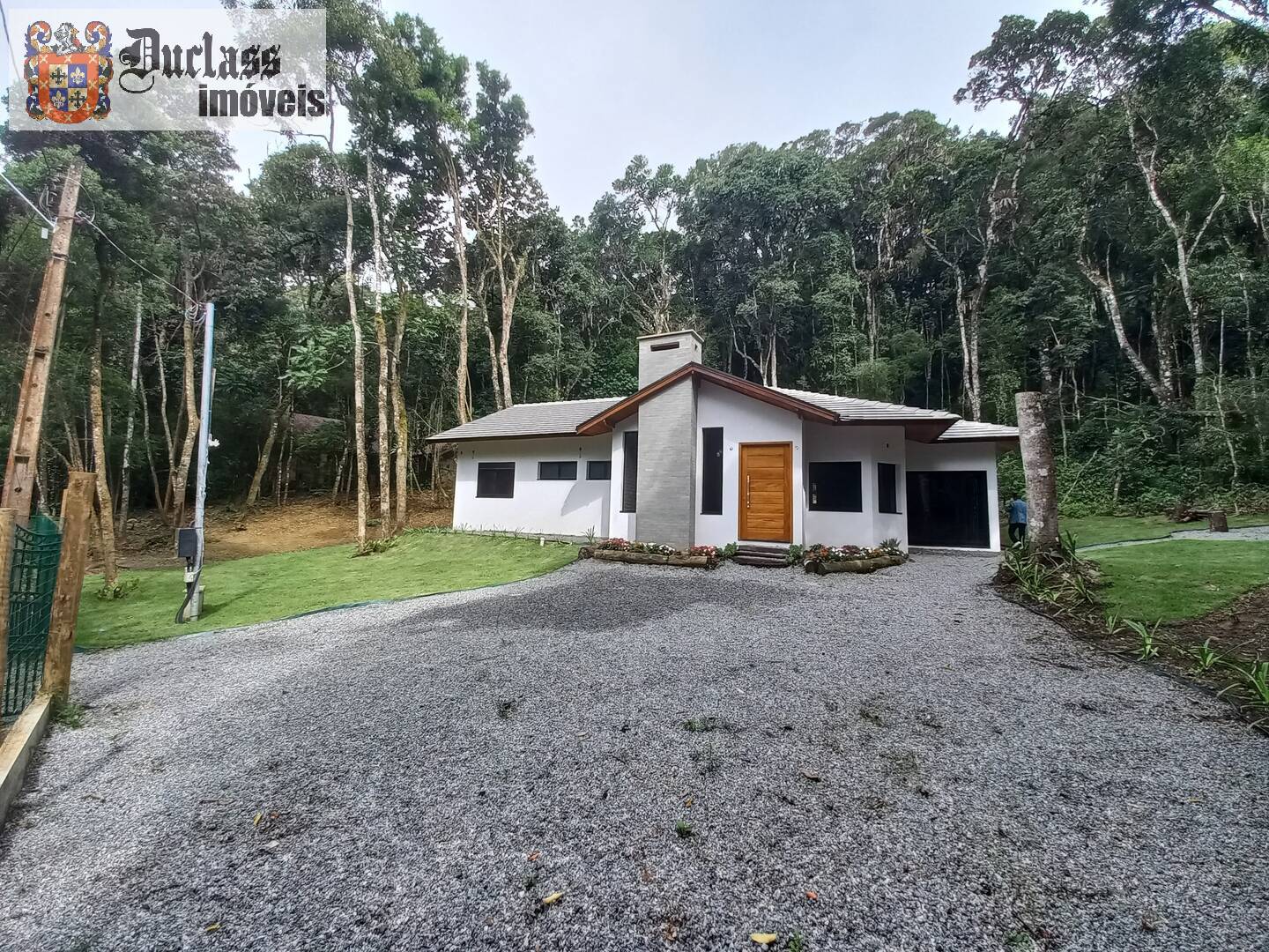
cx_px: 634
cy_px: 476
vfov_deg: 89.9
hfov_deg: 106.2
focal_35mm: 13
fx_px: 477
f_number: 2.2
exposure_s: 1/462
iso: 40
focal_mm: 1.42
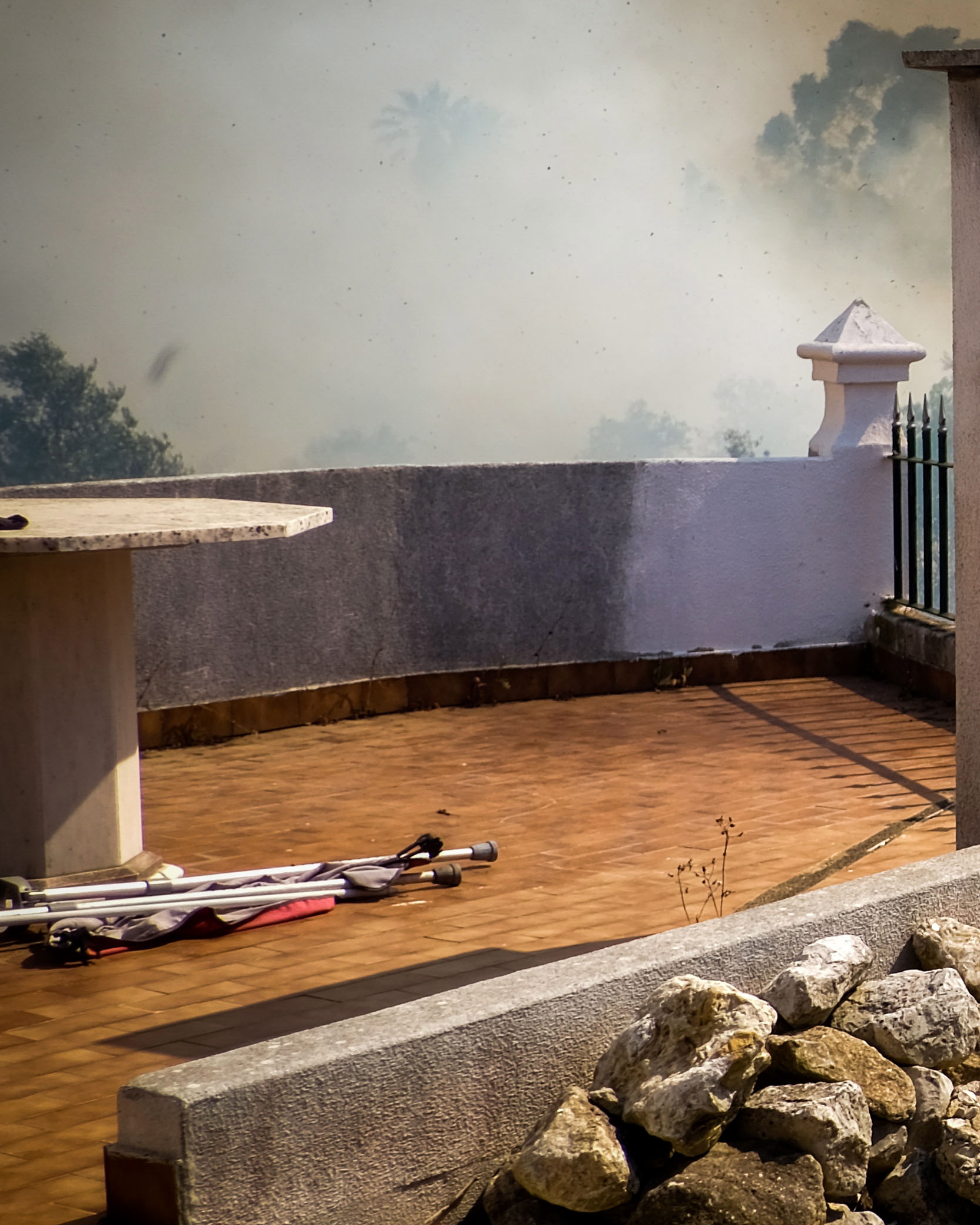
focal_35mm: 76
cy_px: 616
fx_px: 2755
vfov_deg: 25.1
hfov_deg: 16.7
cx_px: 1771
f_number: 2
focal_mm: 18
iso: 100
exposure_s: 1/2500
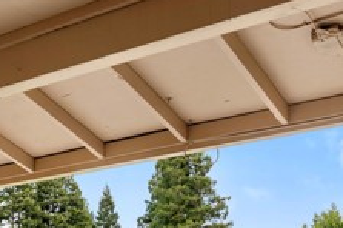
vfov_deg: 18.0
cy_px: 320
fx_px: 656
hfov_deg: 29.2
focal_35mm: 69
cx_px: 208
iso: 200
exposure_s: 1/20
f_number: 10
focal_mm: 24
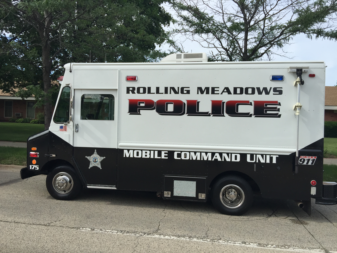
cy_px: 126
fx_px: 282
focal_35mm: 29
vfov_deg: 48.2
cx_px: 168
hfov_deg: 61.7
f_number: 2.2
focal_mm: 4.15
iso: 32
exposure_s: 1/1364
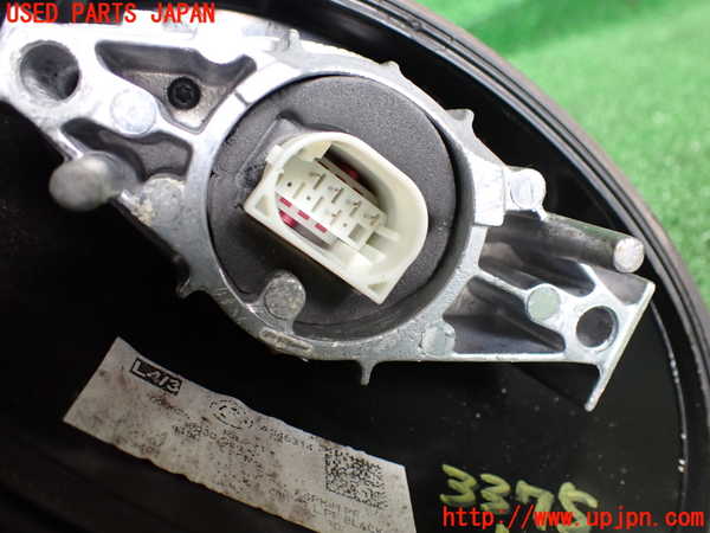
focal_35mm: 30
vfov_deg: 46.8
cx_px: 355
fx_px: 615
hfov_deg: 60.0
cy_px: 266
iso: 400
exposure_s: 1/125
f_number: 2.3
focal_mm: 5.4
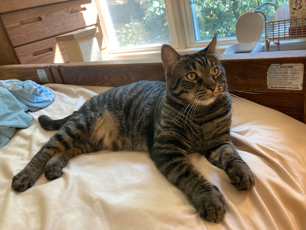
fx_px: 248
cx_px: 153
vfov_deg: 49.7
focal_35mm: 28
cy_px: 115
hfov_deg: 63.4
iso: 160
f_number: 1.8
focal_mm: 3.99
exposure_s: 1/60
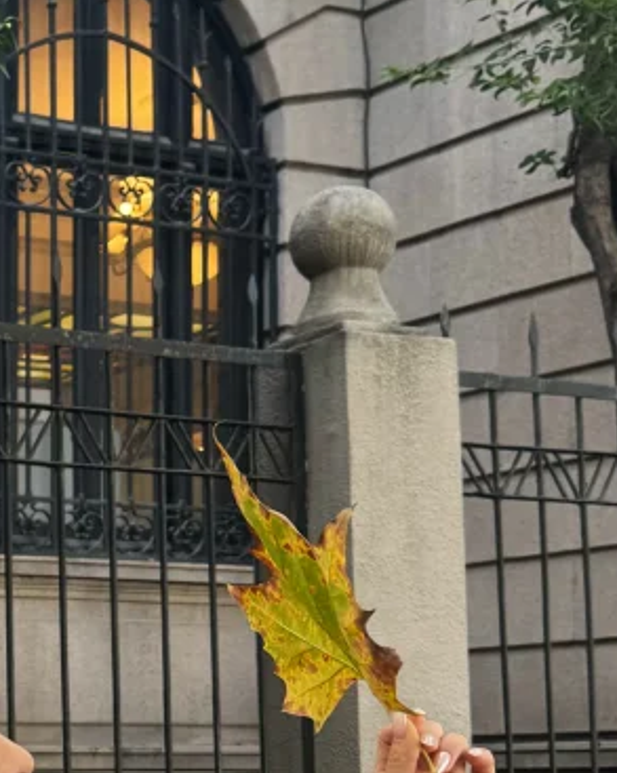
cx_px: -251
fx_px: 2103
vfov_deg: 20.4
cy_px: 695
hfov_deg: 15.6
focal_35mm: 92
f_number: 1.78
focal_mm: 6.86
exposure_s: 1/122
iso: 50
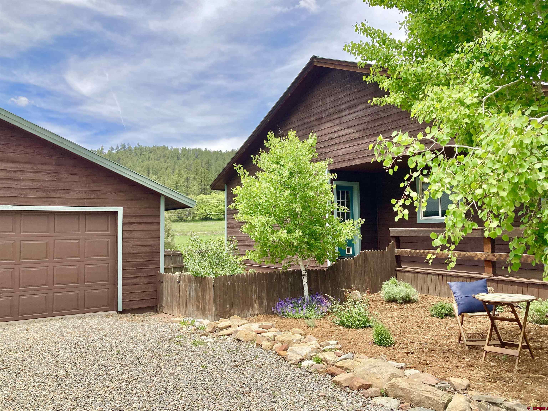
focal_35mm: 28
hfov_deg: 63.4
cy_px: 206
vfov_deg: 49.7
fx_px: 443
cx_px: 274
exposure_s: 1/1548
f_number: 1.8
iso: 20
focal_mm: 3.99
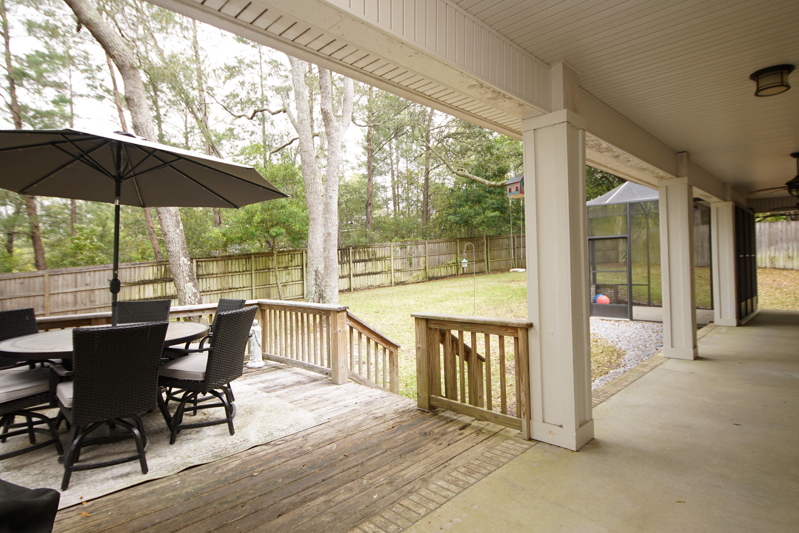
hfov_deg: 90.0
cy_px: 266
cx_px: 400
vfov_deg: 67.4
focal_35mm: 18
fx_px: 400
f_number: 4.5
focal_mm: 12
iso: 160
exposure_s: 1/60
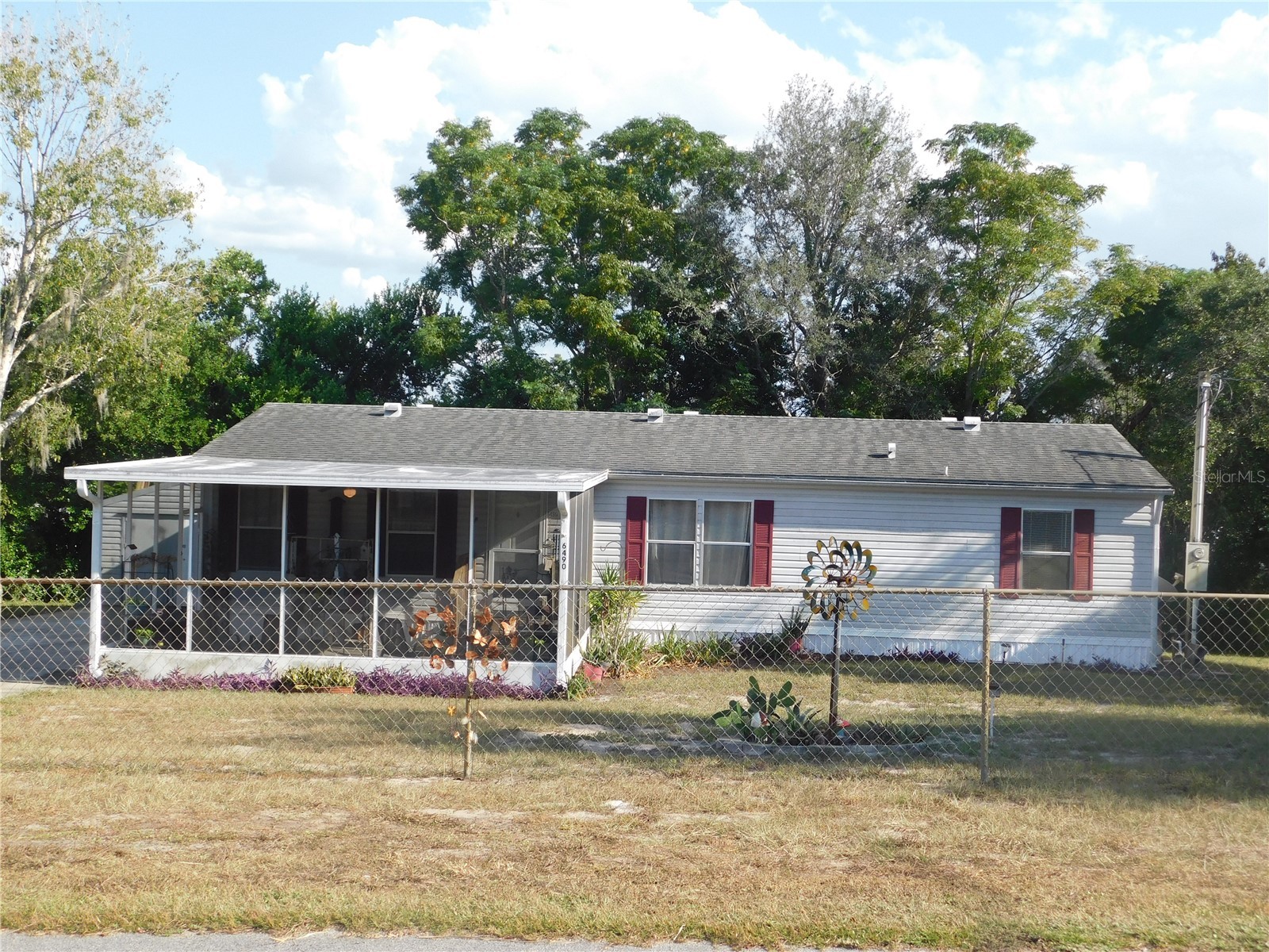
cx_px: 634
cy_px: 476
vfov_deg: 32.2
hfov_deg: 42.1
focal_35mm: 45
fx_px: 1650
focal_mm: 8
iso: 125
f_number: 3.7
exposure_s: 1/500
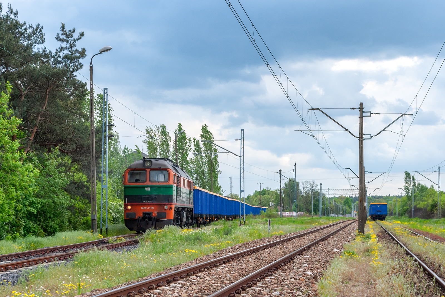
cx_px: 222
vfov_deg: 19.7
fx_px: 853
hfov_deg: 29.2
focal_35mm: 69
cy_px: 148
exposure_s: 1/320
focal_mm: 46
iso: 200
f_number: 9
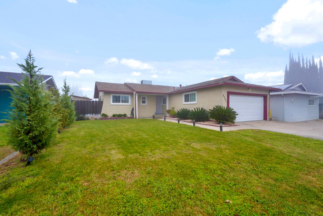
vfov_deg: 73.8
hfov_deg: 96.7
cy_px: 108
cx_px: 162
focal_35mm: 16
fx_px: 144
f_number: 8
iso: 160
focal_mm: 16
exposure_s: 1/40
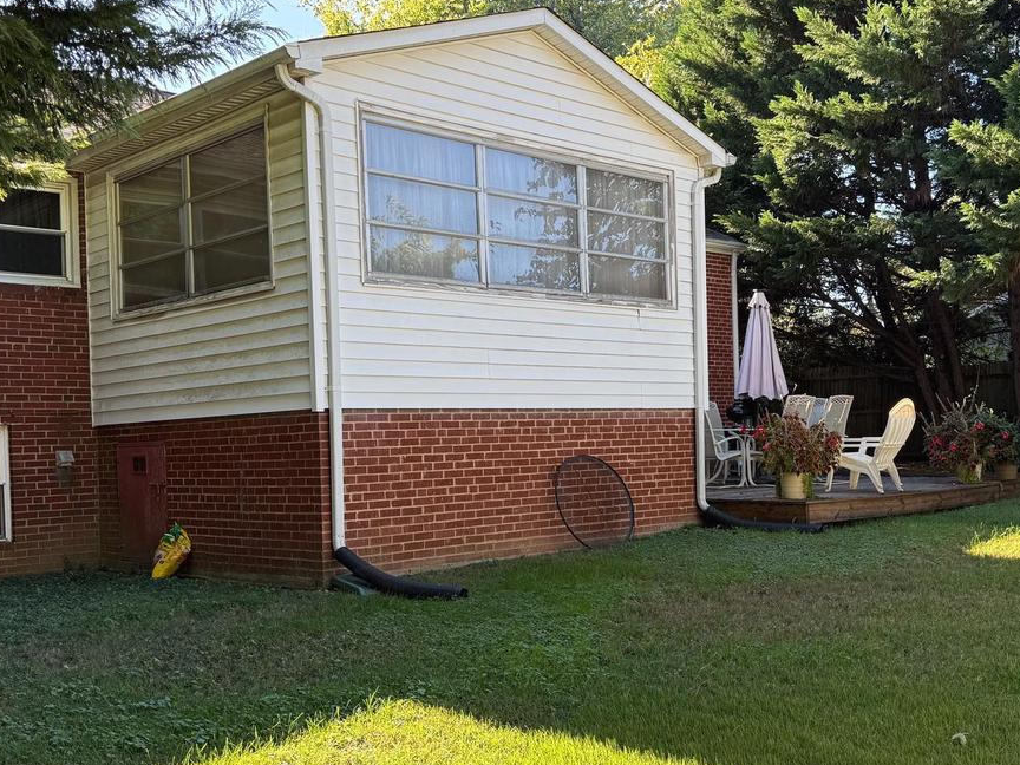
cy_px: 437
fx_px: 1179
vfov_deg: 35.9
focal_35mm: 40
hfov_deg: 46.7
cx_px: 555
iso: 80
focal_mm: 6.76
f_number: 1.78
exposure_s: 1/433
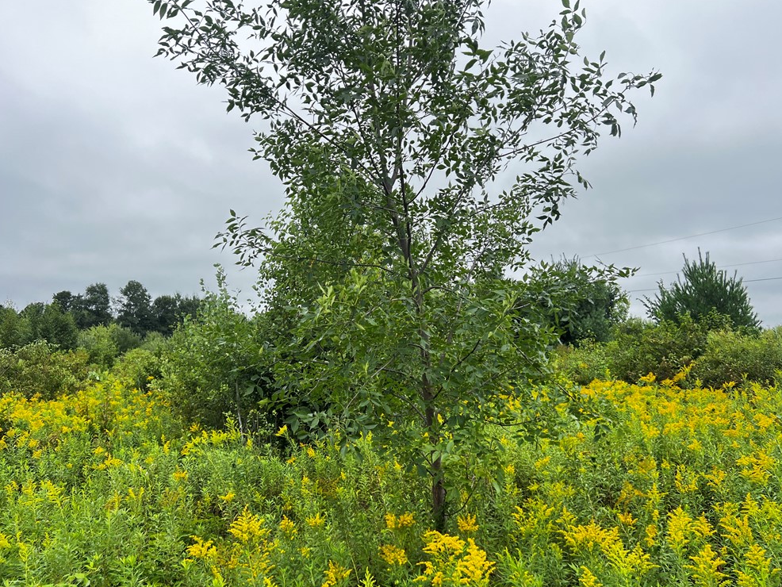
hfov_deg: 65.3
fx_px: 610
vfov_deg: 51.4
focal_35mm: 27
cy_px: 286
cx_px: 387
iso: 50
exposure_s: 1/397
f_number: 1.5
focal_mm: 5.7
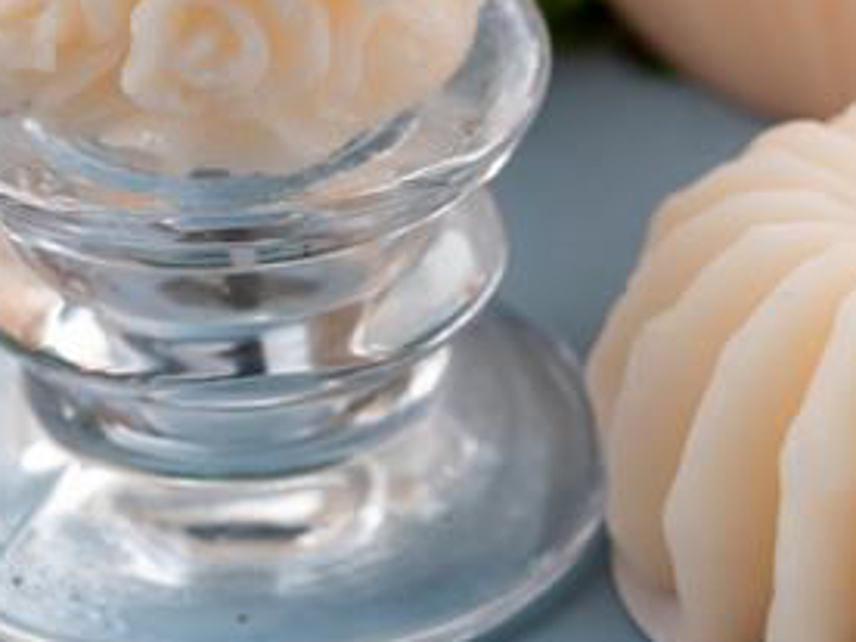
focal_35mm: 251
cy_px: 101
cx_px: 329
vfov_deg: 5.9
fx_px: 6207
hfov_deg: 7.9
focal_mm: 90
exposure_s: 1/125
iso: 64
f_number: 7.1
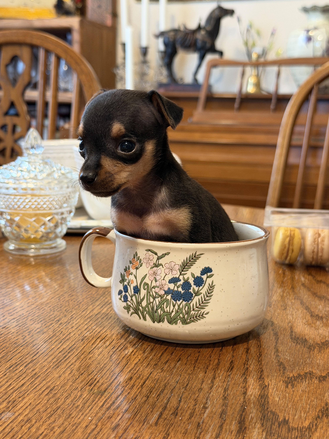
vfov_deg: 39.7
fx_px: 608
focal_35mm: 48
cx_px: 164
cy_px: 220
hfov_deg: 30.3
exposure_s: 1/40
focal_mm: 6.76
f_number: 1.78
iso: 250
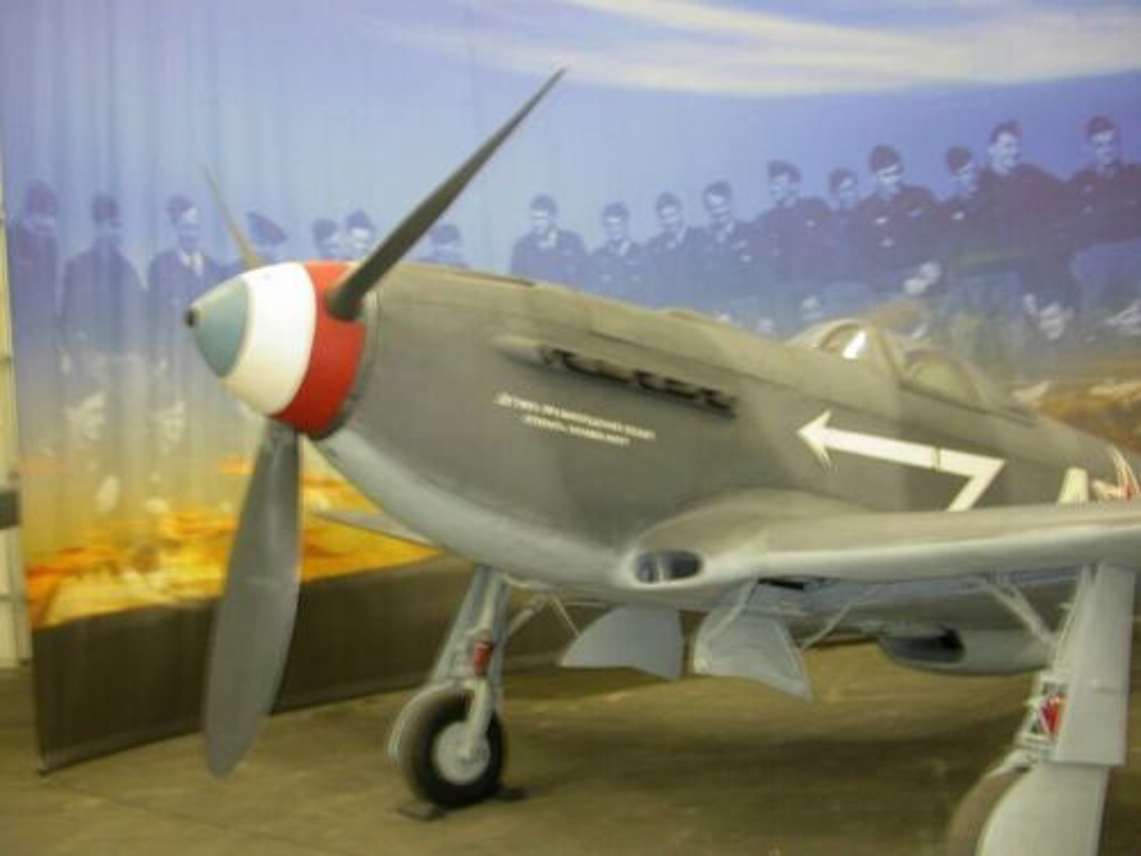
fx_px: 1253
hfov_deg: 49.0
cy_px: 428
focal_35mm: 38
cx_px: 570
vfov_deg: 37.7
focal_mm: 7.85
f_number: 2.6
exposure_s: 1/4.3
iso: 149
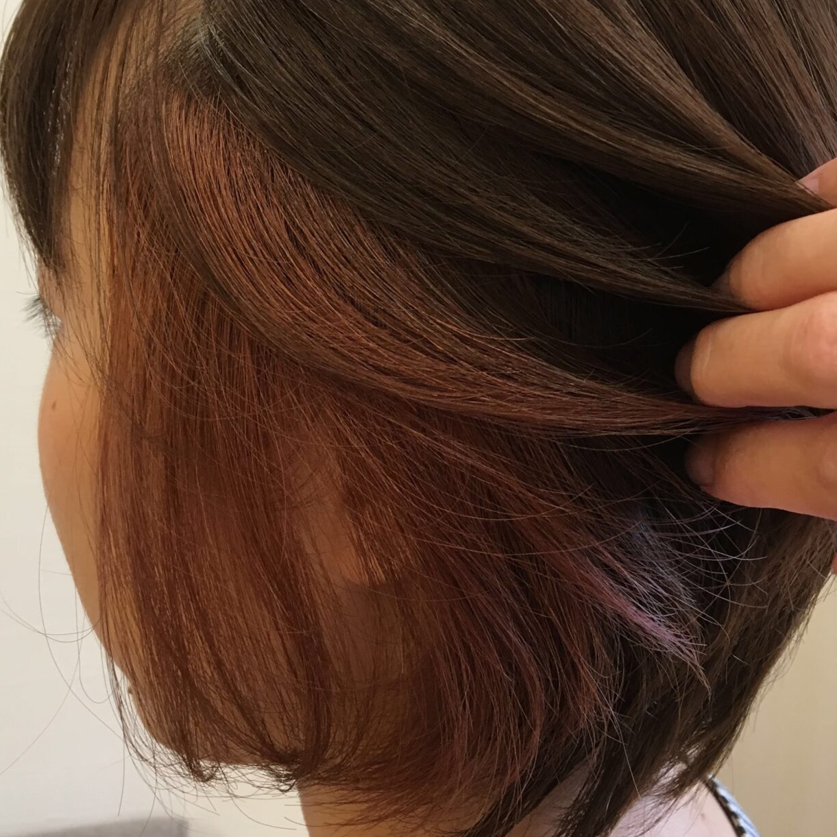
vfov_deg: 39.0
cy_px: 340
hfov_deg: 39.1
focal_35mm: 43
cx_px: 449
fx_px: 1176
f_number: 2.2
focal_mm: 4.15
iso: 80
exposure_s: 1/30
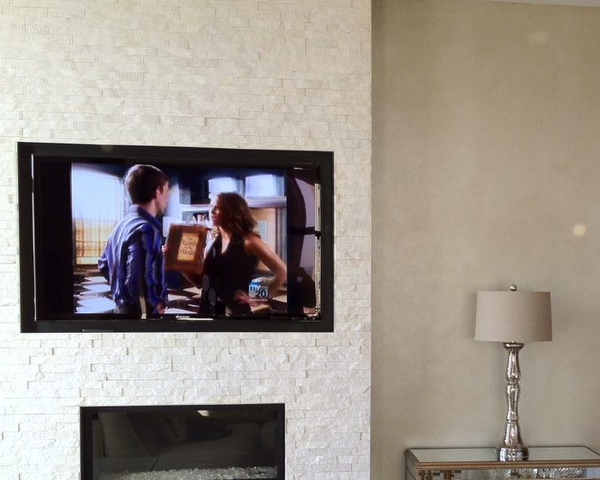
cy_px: 336
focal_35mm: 65
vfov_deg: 23.3
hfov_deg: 28.5
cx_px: 484
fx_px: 1154
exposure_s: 1/100
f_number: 2.4
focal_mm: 4.28
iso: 80
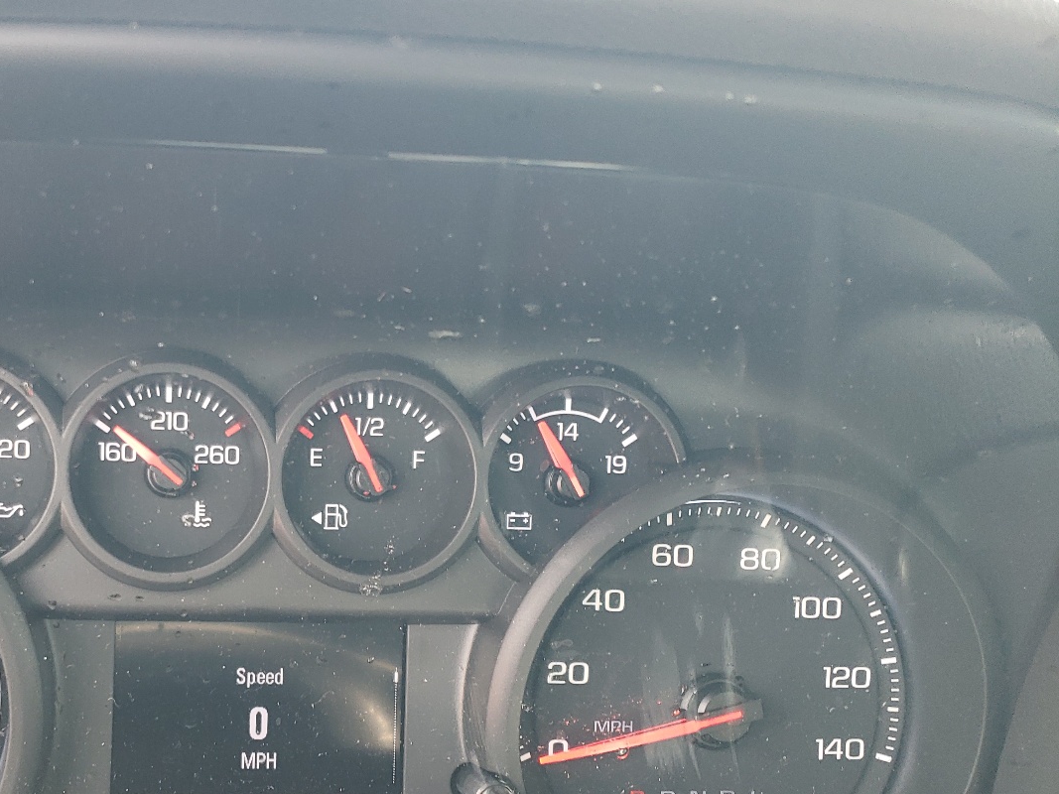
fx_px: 1193
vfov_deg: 36.4
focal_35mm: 39
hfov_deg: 46.2
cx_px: 266
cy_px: 532
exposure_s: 1/100
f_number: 1.5
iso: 90
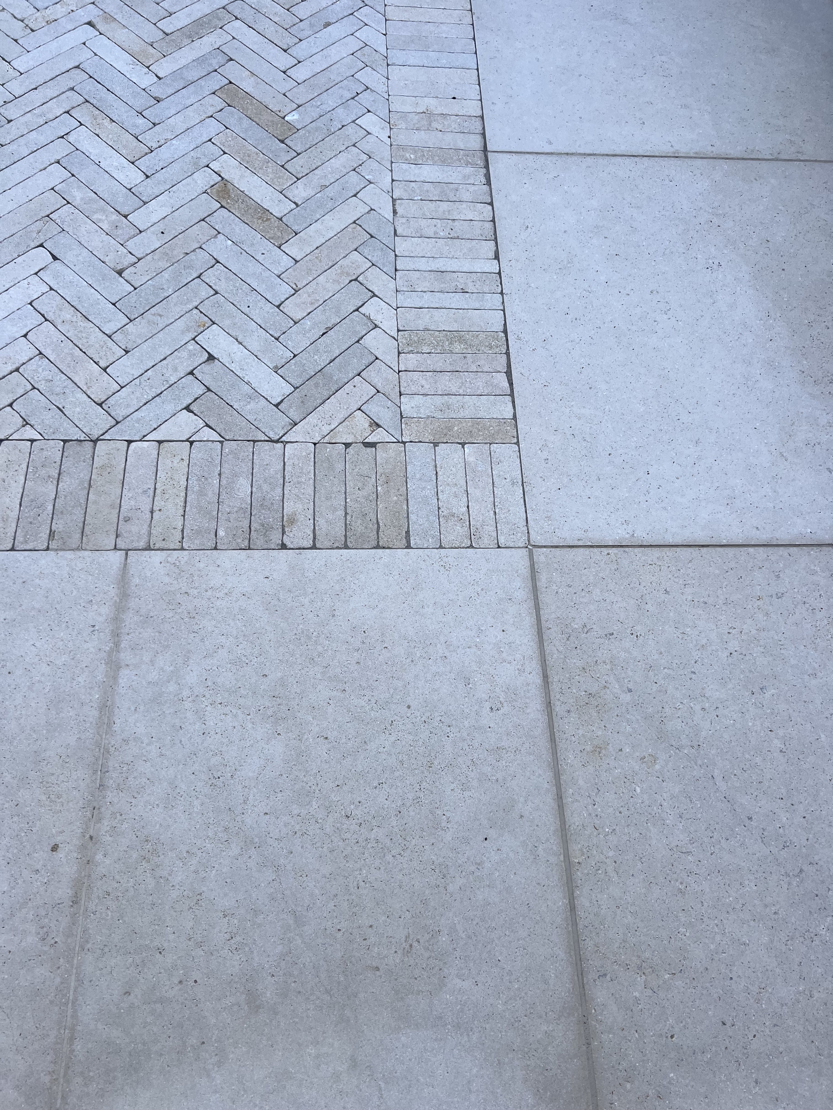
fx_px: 834
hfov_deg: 53.1
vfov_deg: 67.3
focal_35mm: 26
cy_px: 555
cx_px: 416
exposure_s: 1/1395
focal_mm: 5.7
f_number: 1.5
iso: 50
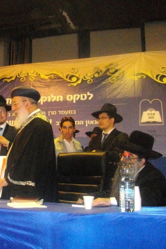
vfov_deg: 44.5
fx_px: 304
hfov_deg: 28.7
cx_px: 1
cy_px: 124
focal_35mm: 44
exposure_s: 1/50
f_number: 2.9
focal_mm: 5.7
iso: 857
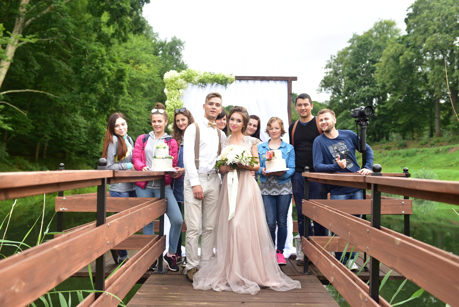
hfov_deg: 54.4
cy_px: 154
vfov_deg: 37.9
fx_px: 446
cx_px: 230
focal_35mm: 35
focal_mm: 35
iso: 320
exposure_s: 1/200
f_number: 3.5
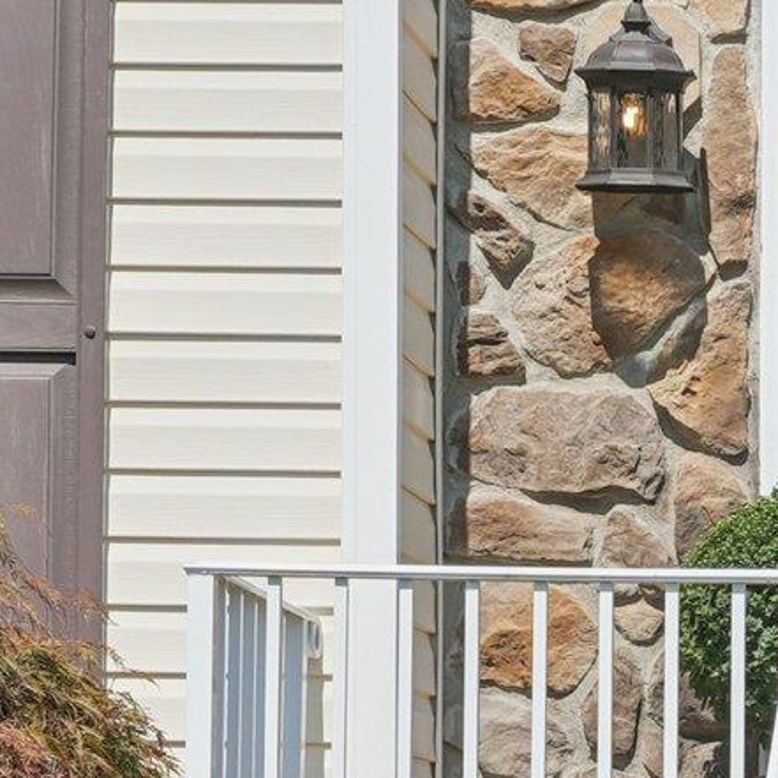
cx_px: 1263
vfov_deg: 8.5
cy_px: 897
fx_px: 5213
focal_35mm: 205
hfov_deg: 8.3
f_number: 9
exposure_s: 1/400
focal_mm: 35
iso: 100
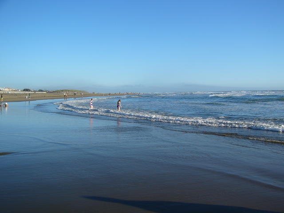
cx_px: 142
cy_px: 106
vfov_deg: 40.7
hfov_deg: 52.6
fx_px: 287
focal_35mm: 35
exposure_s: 1/125
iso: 50
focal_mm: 5.8
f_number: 8
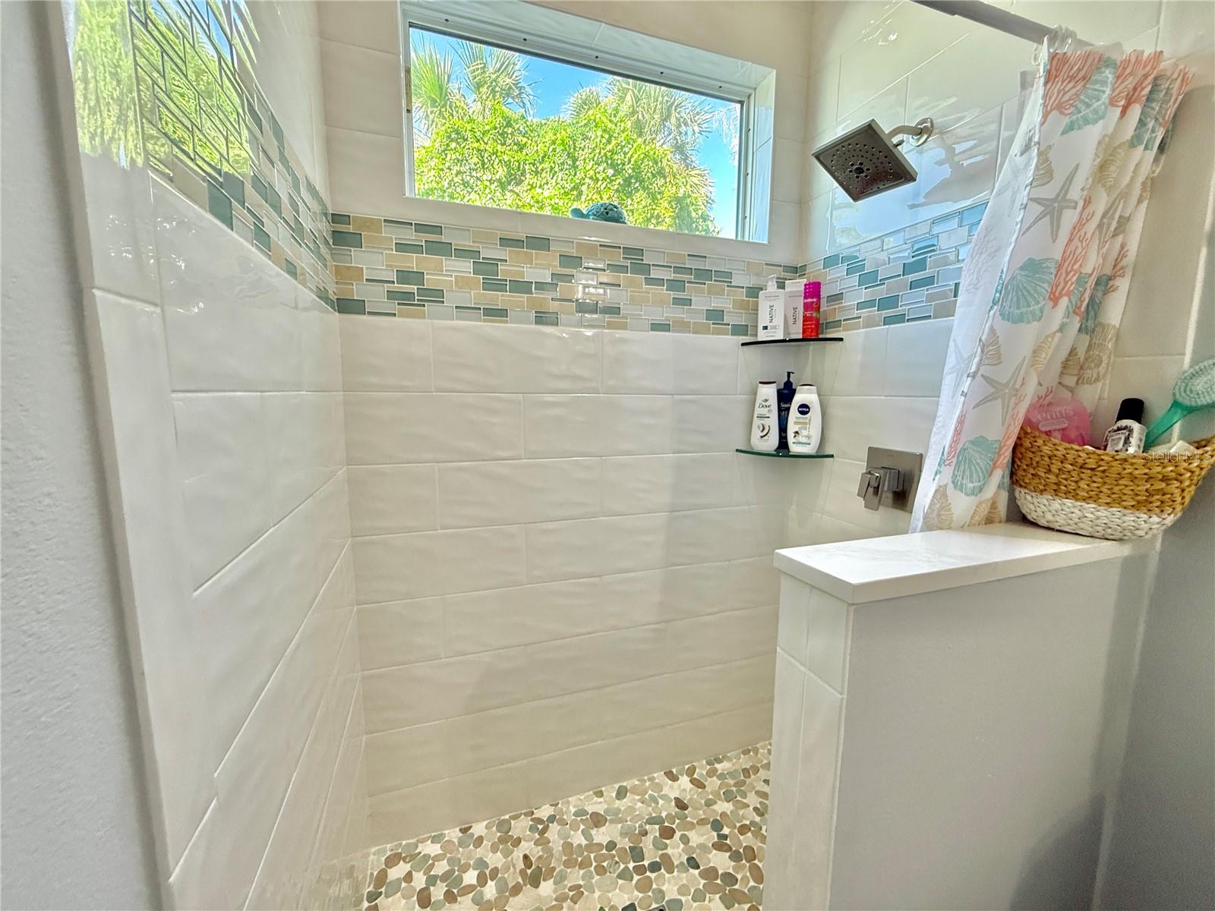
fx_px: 491
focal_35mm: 14
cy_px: 456
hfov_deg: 102.1
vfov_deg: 85.7
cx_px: 608
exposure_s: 1/120
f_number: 2.2
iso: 200
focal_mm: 2.22
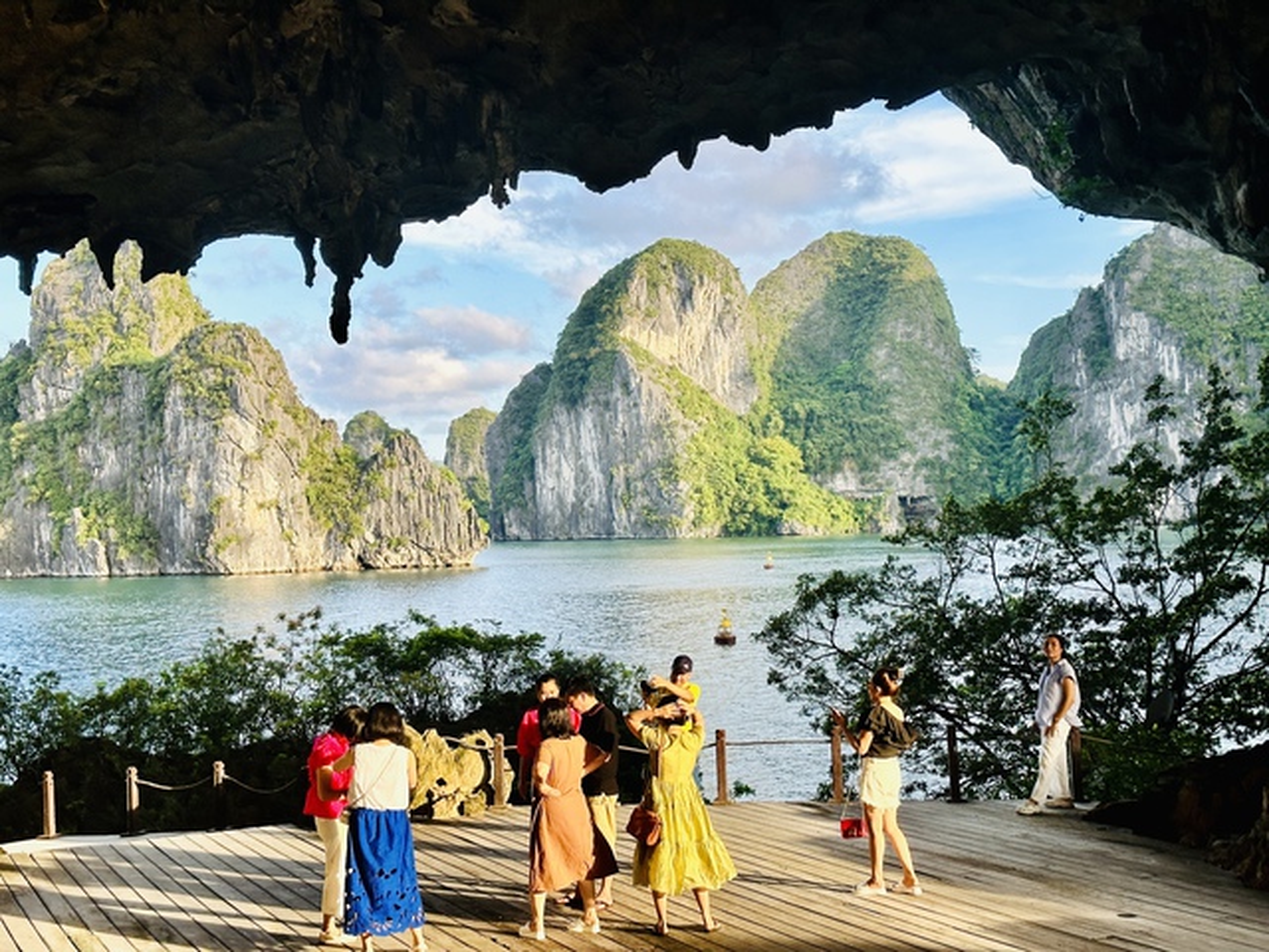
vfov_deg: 30.3
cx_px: 634
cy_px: 476
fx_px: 1760
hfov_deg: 39.7
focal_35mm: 48
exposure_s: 1/830
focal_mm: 6.86
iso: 64
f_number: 1.78
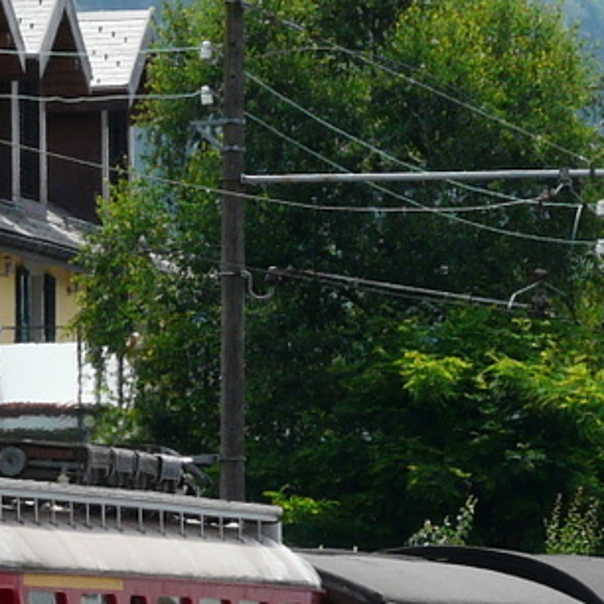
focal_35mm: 373
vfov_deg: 4.7
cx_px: 278
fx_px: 7363
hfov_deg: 4.7
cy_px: 578
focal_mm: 21.1
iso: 100
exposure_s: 1/320
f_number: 5.6
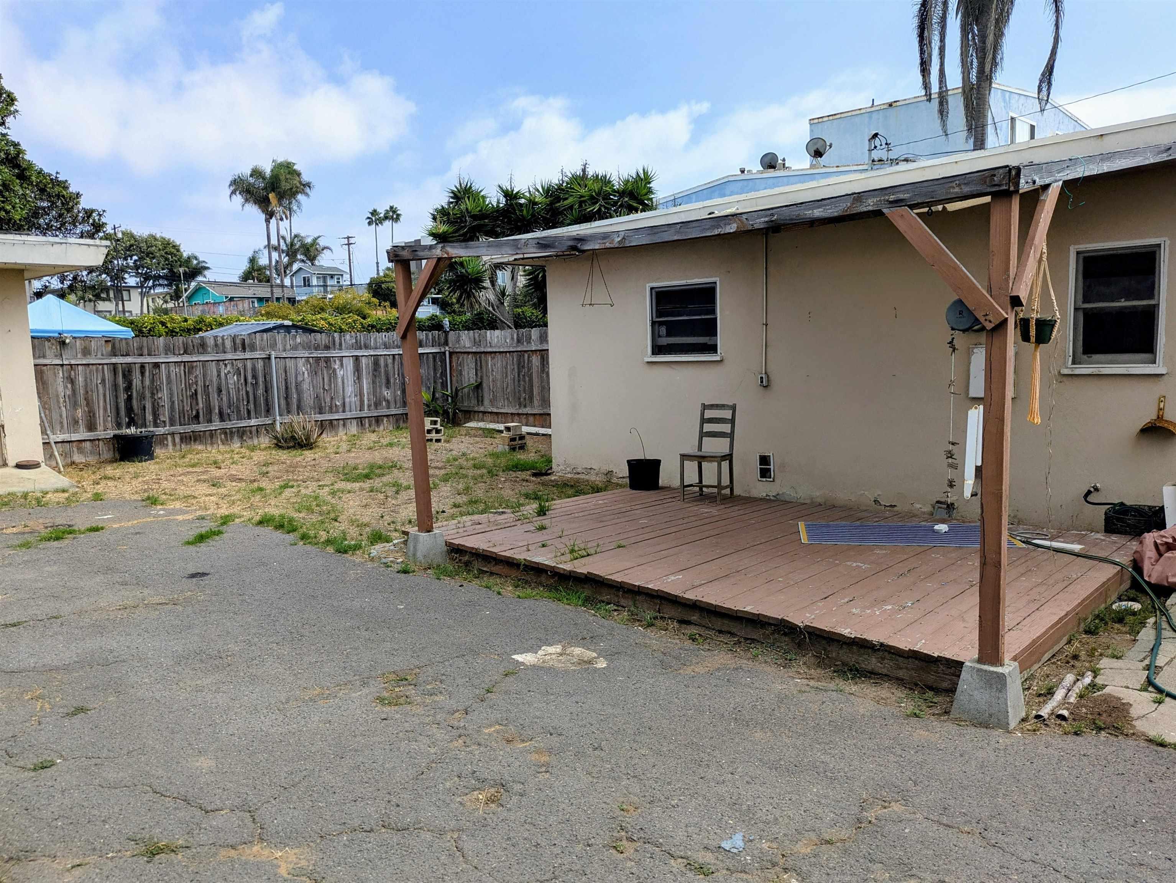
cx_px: 588
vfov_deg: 54.9
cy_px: 442
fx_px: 850
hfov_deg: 69.4
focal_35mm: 25
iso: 52
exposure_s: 1/2028
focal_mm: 5.43
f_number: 1.89
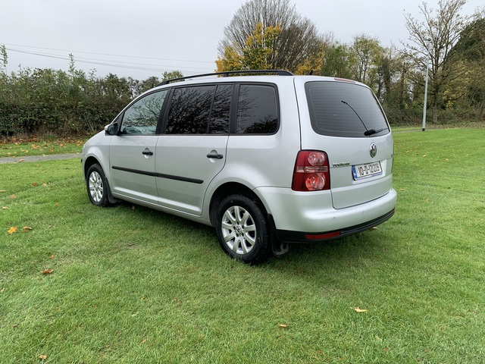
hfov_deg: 67.3
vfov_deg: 53.1
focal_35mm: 26
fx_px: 364
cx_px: 242
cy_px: 182
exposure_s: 1/481
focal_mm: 4.25
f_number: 1.8
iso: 25
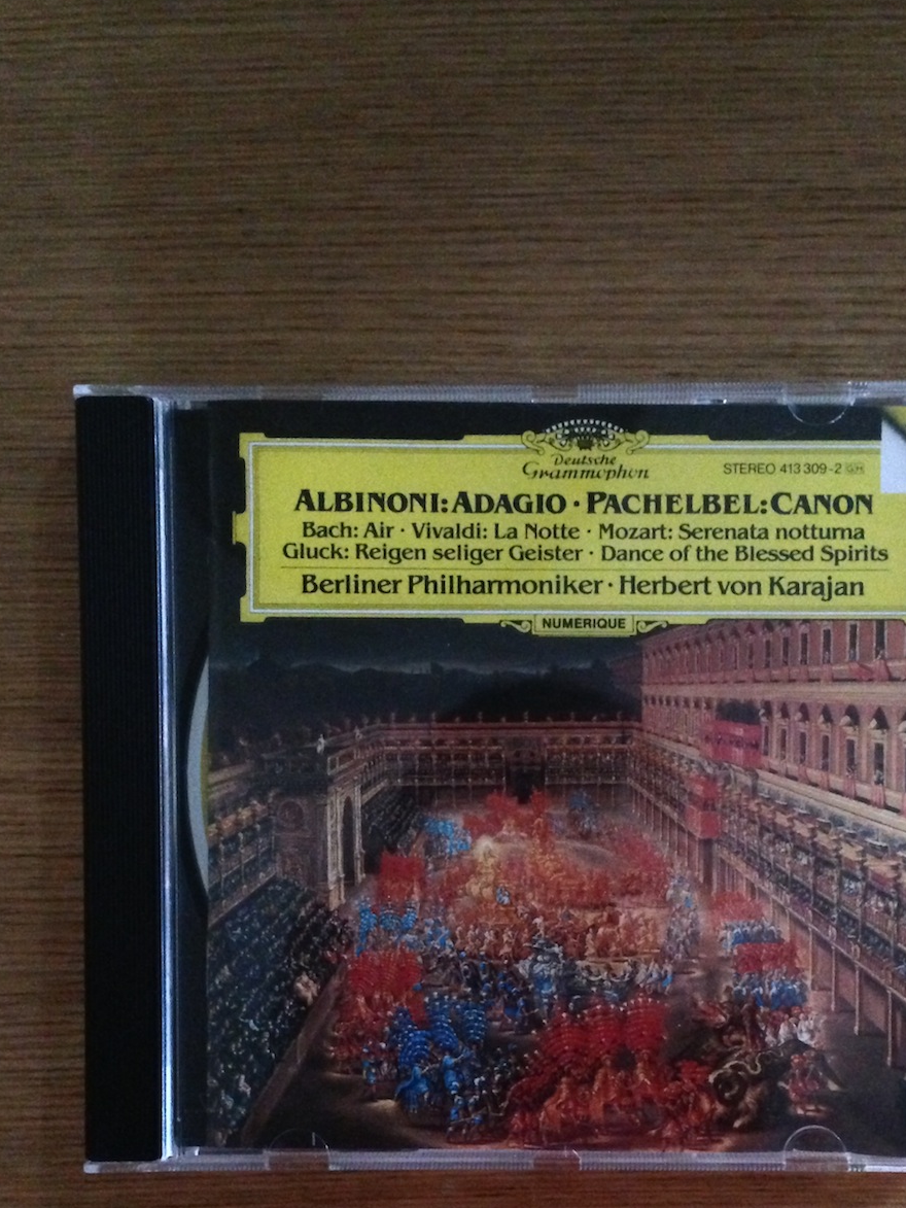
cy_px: 775
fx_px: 1570
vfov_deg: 41.7
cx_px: 565
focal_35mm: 45
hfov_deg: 32.0
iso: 800
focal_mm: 4.13
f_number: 2.4
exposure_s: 1/15
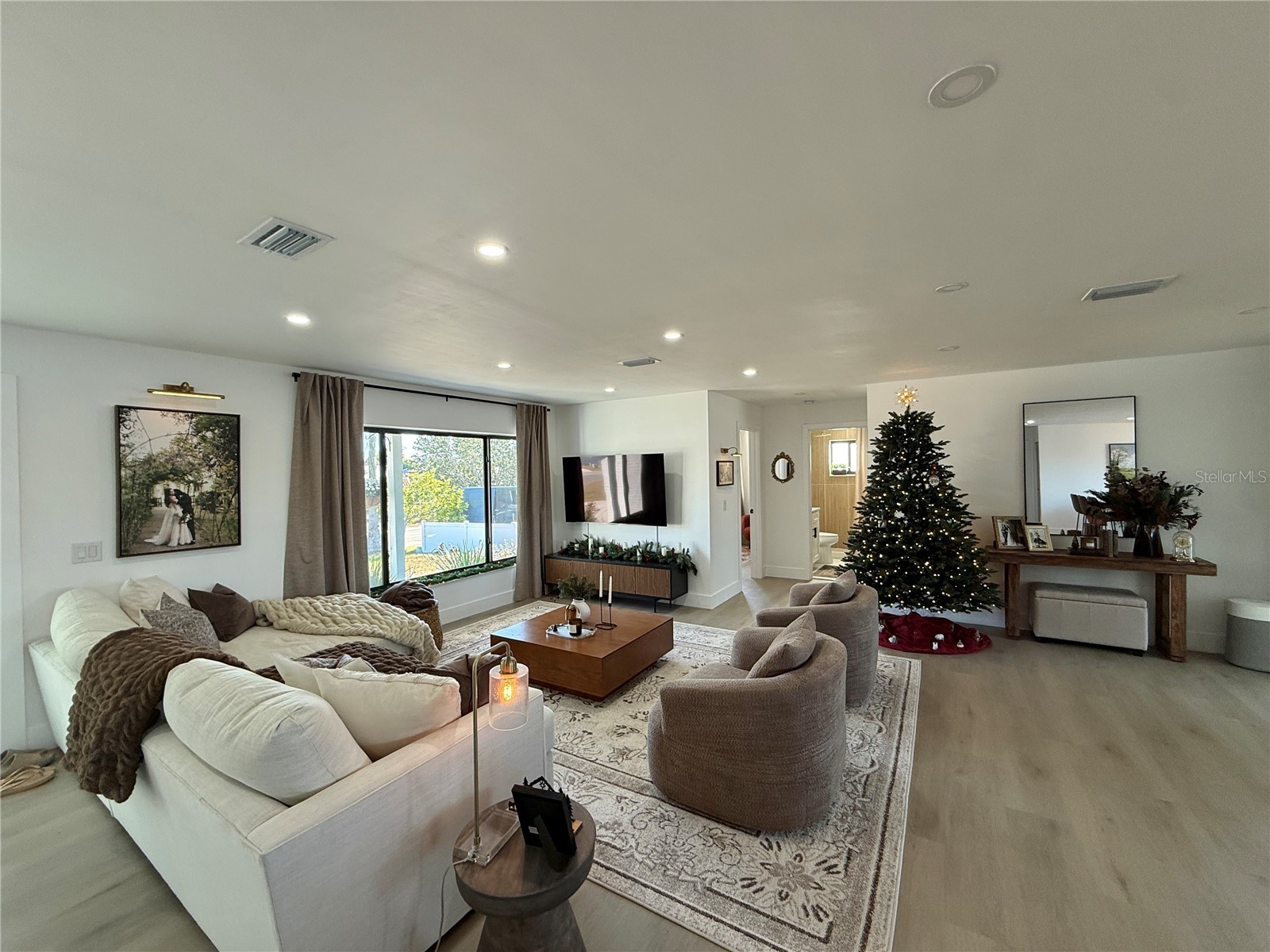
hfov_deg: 102.1
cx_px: 635
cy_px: 476
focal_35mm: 14
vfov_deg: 85.7
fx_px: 514
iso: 100
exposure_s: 1/120
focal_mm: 2.22
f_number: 2.2
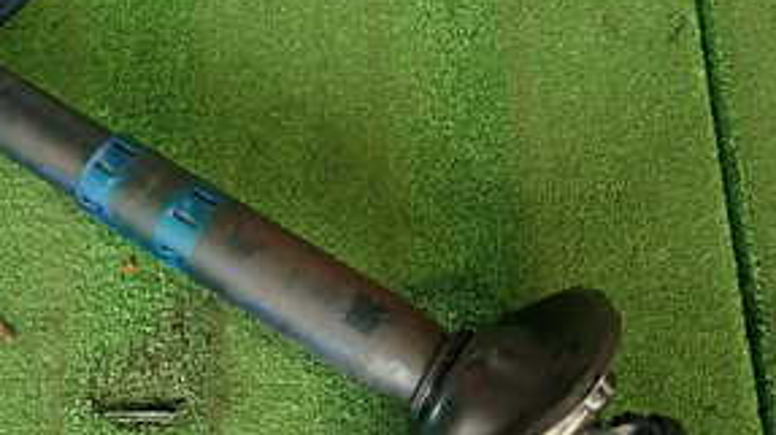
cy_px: 205
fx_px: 1172
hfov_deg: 36.5
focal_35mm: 57
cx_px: 314
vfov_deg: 21.0
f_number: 2
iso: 200
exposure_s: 1/40
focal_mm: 4.5
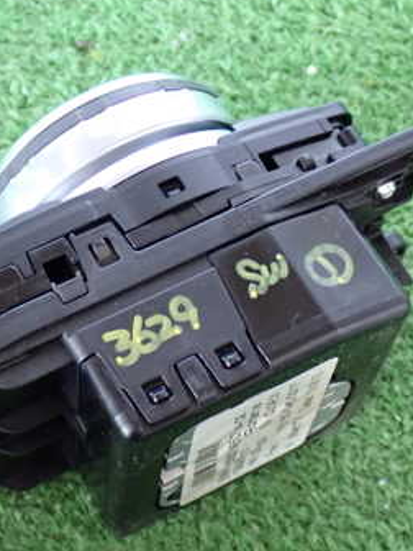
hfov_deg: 17.5
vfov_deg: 23.3
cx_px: 148
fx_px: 1336
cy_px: 318
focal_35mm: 84
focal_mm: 8.4
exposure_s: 1/20
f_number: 3.1
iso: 800
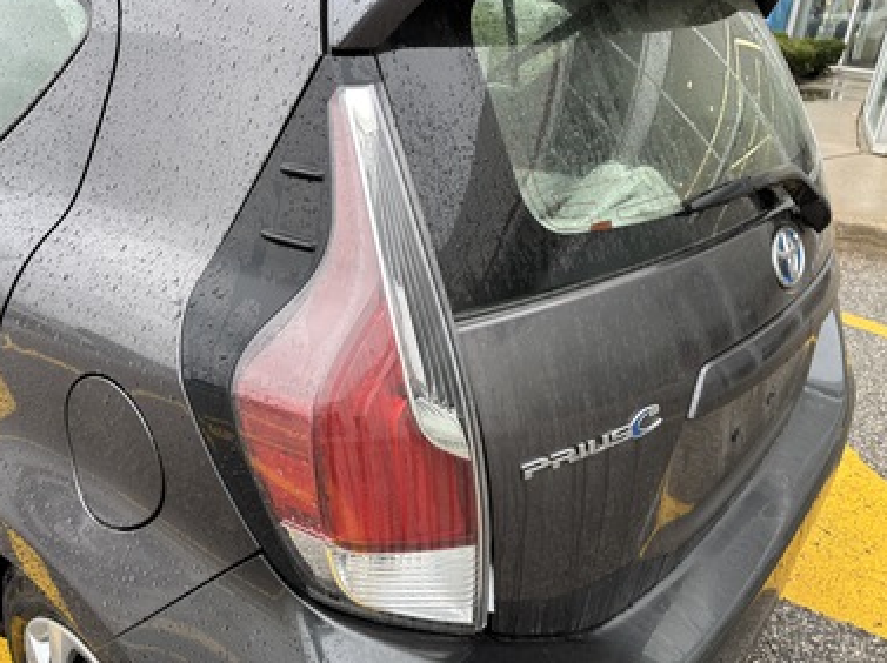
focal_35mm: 29
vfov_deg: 48.2
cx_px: 407
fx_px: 742
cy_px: 337
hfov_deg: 61.6
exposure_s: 1/121
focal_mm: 5.96
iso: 64
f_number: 1.6
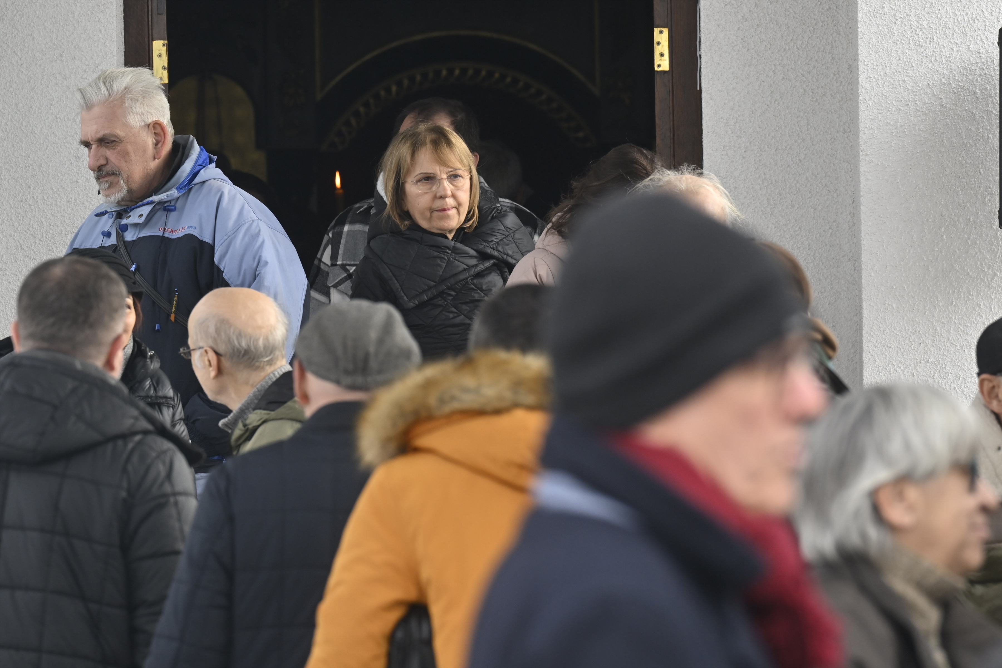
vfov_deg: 4.6
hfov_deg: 6.9
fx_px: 8349
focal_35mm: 300
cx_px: 501
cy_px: 334
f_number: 6.3
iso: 320
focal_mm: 200
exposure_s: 1/250
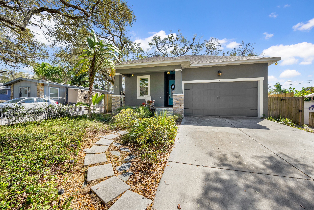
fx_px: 122
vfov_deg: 81.3
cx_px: 157
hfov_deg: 104.2
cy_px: 105
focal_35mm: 14
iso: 250
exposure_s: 1/800
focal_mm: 14
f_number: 6.3
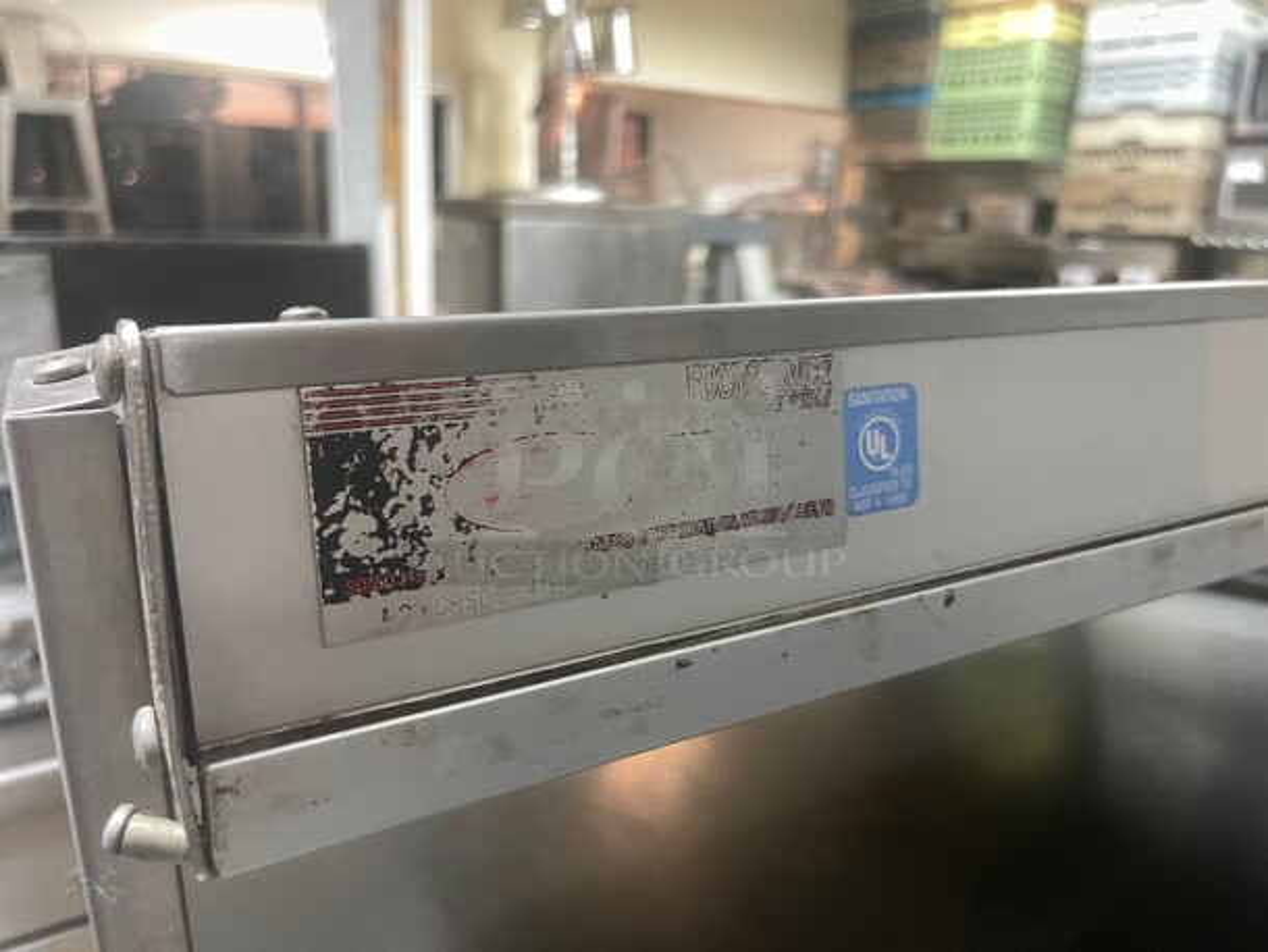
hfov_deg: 67.3
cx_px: 634
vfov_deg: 53.1
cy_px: 476
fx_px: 953
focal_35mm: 26
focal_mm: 5.1
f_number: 1.6
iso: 320
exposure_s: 1/60
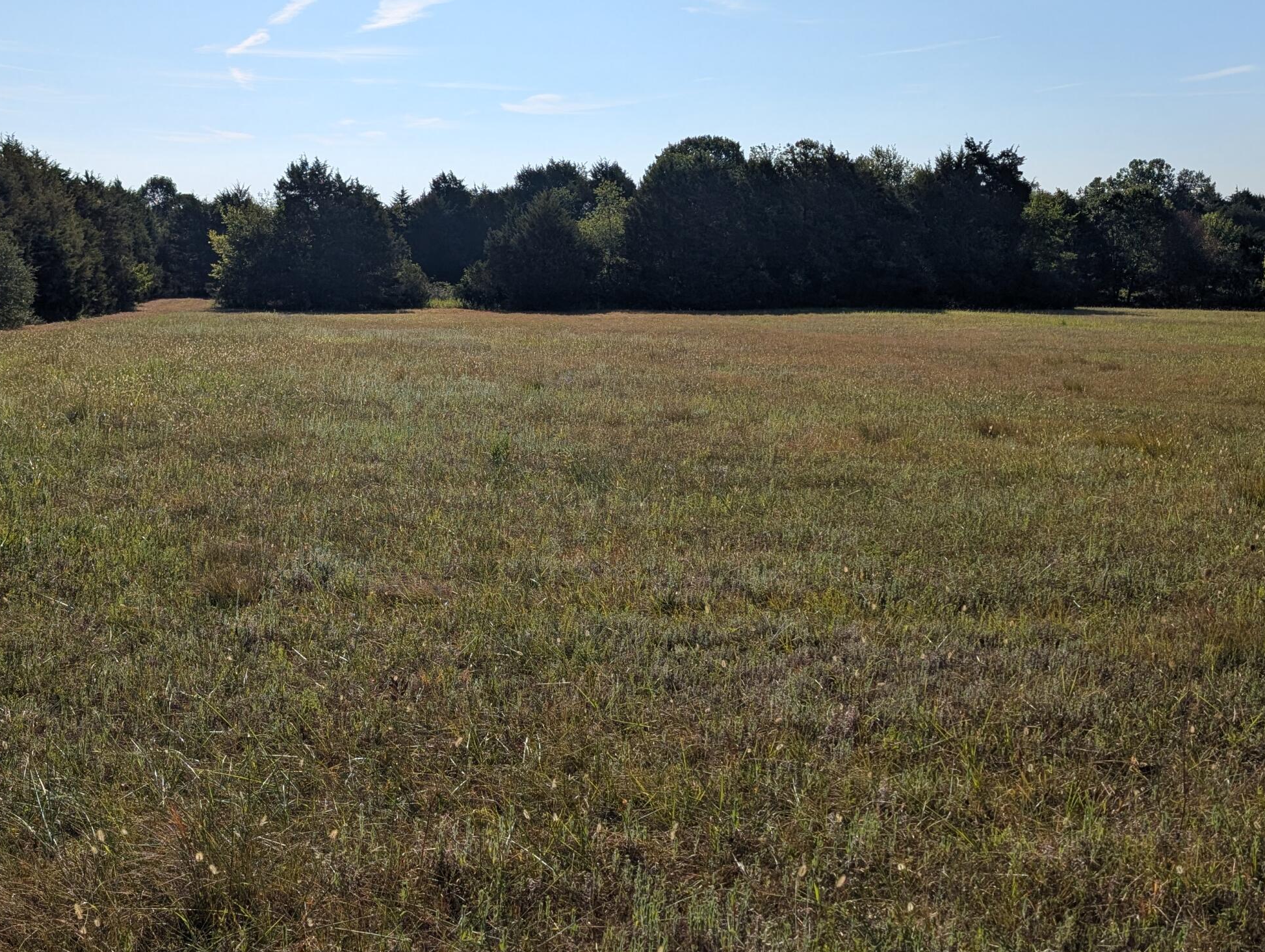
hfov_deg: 49.7
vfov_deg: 38.7
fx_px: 1354
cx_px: 488
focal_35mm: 37
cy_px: 453
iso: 22
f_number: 1.68
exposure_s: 1/2786
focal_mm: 6.9
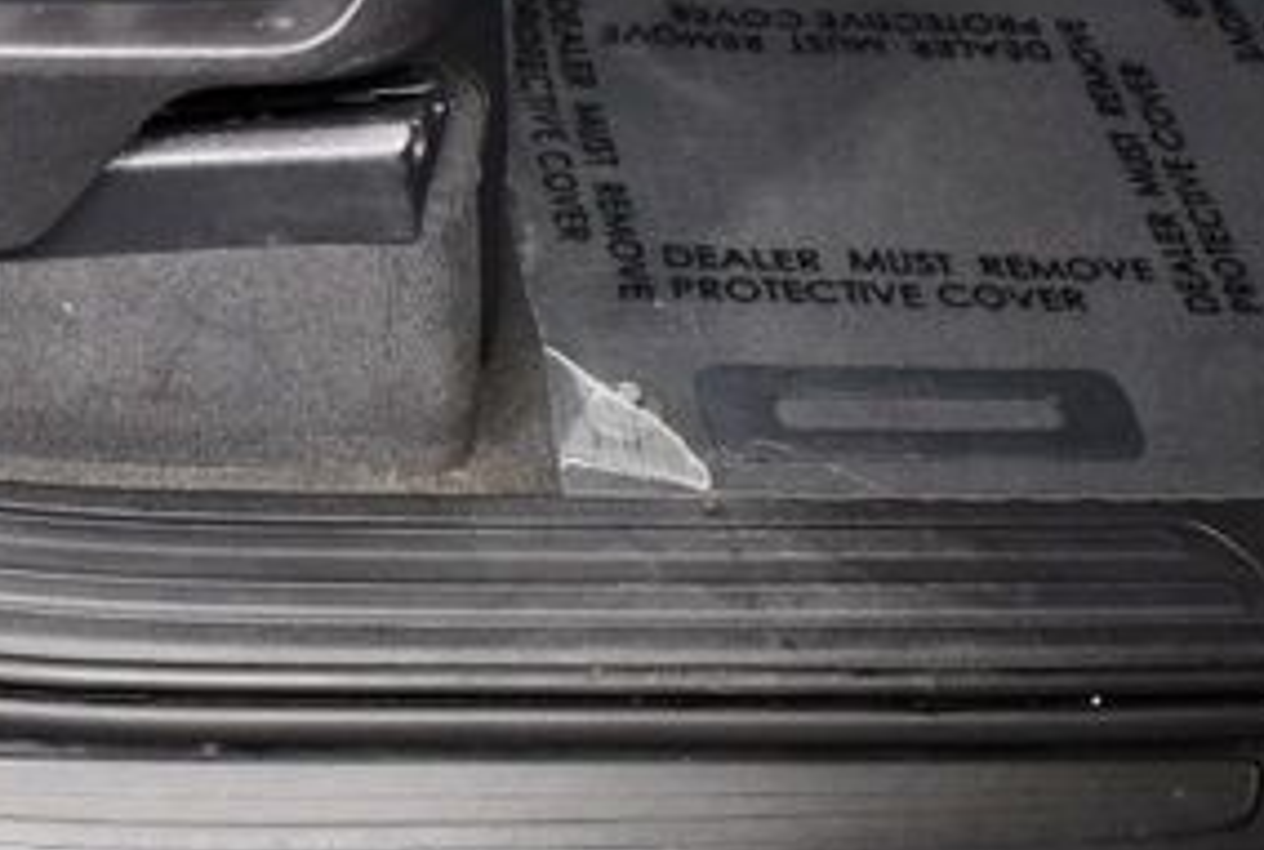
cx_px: 156
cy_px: 470
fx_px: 2852
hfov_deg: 24.4
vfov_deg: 17.0
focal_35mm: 81
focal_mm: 18
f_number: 3.5
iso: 3200
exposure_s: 1/80
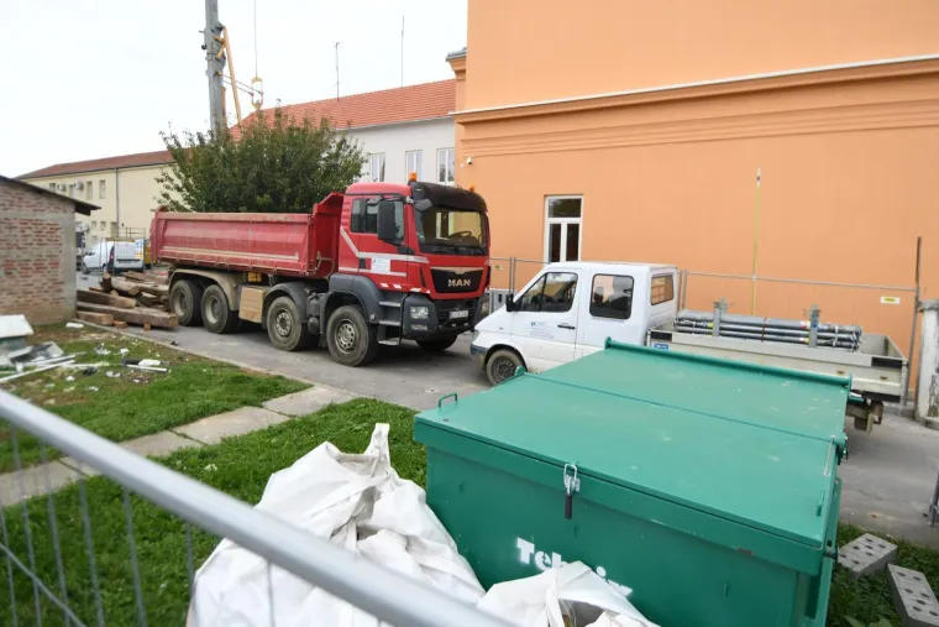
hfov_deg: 86.9
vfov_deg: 64.6
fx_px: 496
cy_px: 314
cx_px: 470
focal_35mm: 19
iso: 400
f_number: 4
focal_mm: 13
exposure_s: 1/500
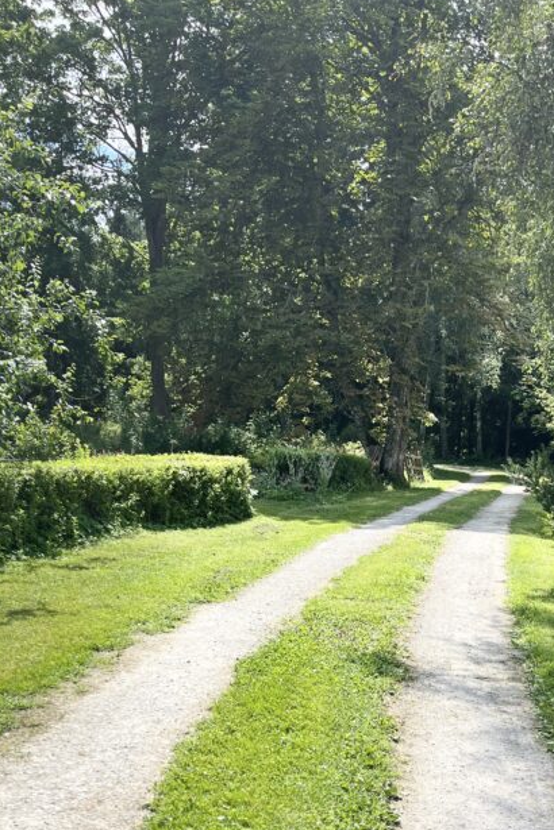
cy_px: 642
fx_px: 1039
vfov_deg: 42.0
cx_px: 403
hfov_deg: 29.5
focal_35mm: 45
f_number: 1.6
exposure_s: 1/1558
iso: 50
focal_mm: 5.1
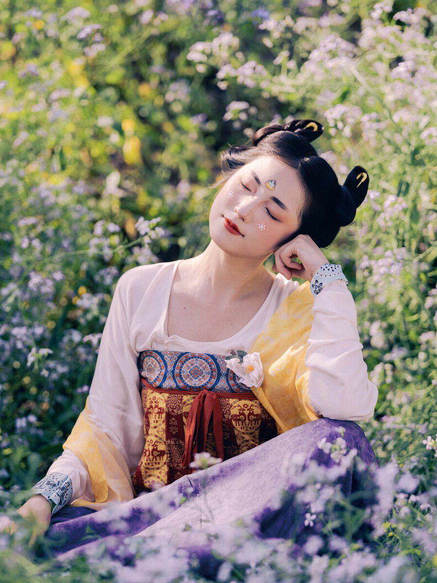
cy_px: 343
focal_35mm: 116
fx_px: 1952
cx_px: 148
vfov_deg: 17.0
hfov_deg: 12.8
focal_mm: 110
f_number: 2.2
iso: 200
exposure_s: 1/1600
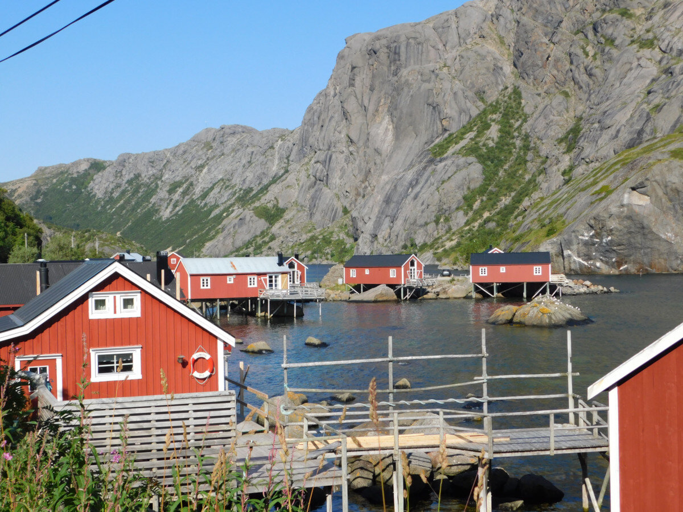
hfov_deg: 42.1
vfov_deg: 32.2
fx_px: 888
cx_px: 342
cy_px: 256
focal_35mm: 45
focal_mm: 8
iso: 125
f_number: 3.7
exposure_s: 1/1000
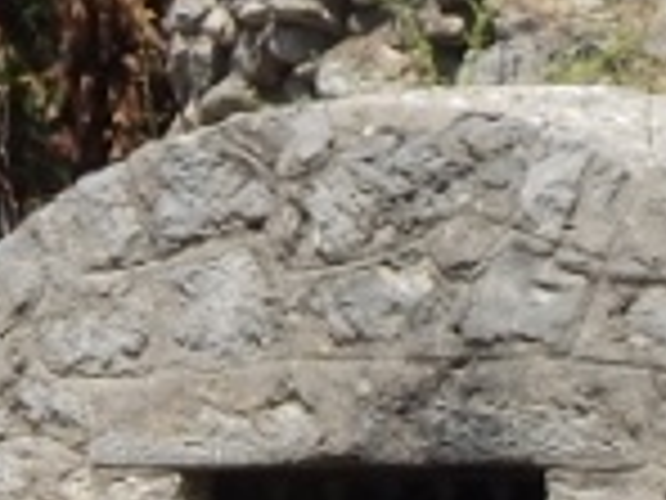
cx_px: 1192
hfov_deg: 5.9
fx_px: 6388
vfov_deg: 4.5
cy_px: 266
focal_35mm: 332
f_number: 3.7
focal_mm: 8.6
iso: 125
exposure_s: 1/1250
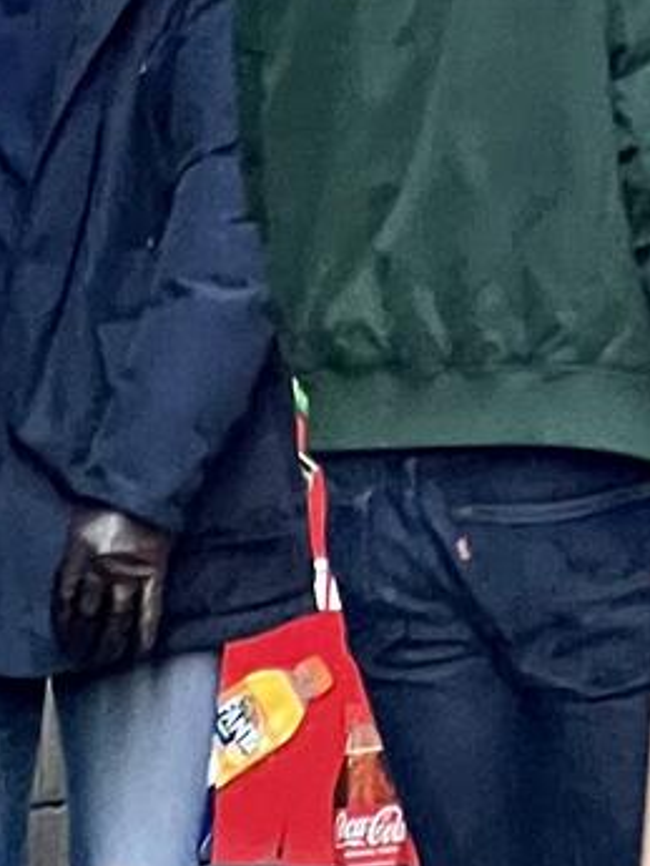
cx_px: 1014
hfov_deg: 3.2
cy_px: -1355
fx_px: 11435
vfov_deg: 4.2
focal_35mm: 457
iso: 200
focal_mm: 9
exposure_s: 1/65
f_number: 2.8
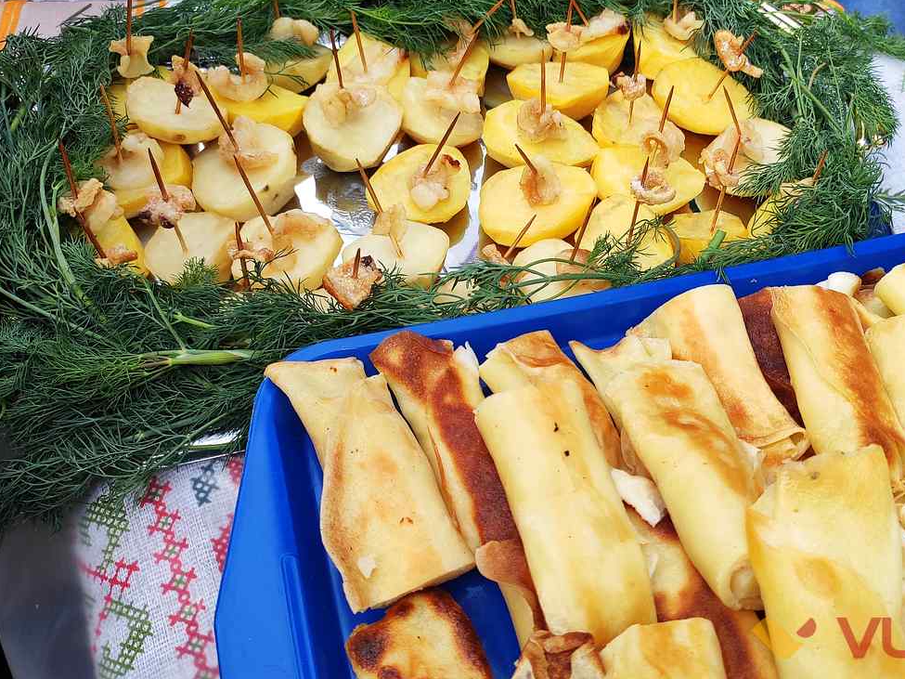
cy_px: 340
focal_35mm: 32
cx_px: 553
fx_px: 837
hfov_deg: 56.3
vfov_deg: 44.2
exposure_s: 1/397
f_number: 1.75
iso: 112
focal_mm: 4.77
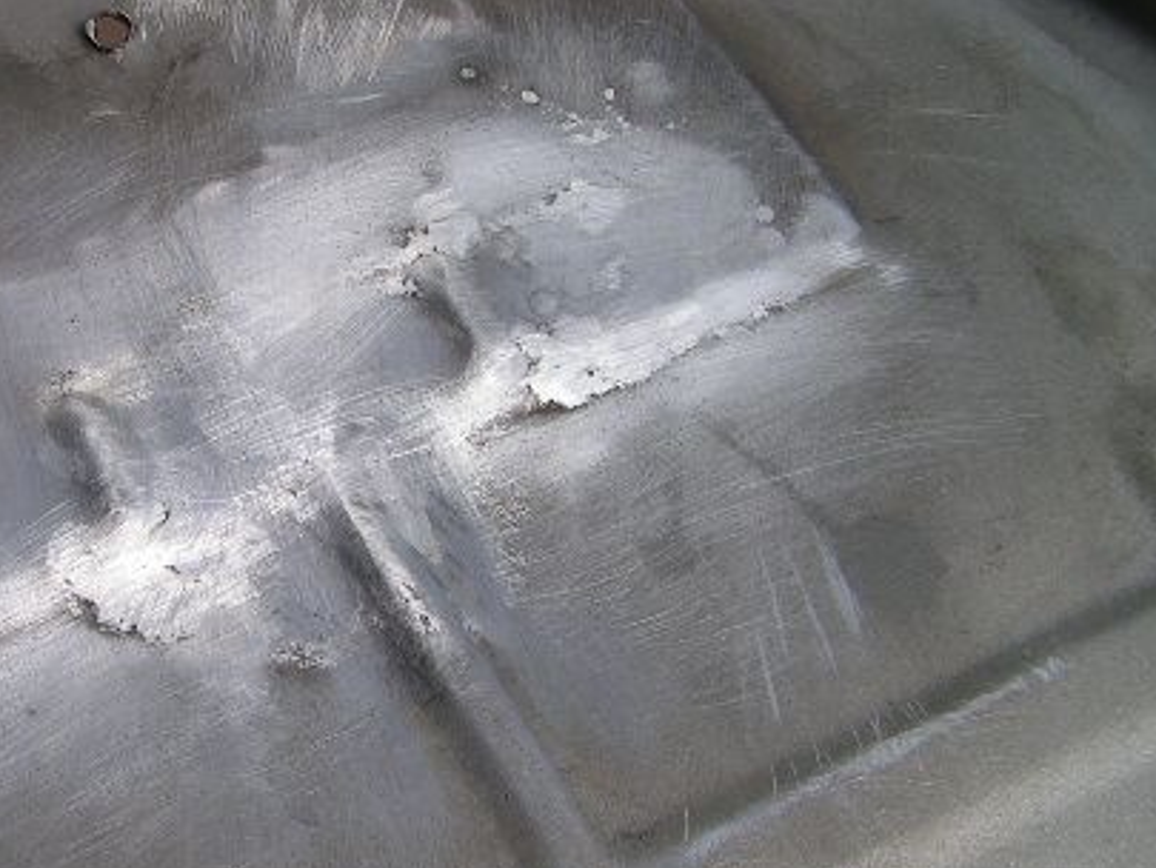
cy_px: 405
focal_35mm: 60
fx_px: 2004
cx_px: 245
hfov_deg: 31.4
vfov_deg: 24.4
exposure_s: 1/400
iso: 50
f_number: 5.6
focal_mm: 6.3
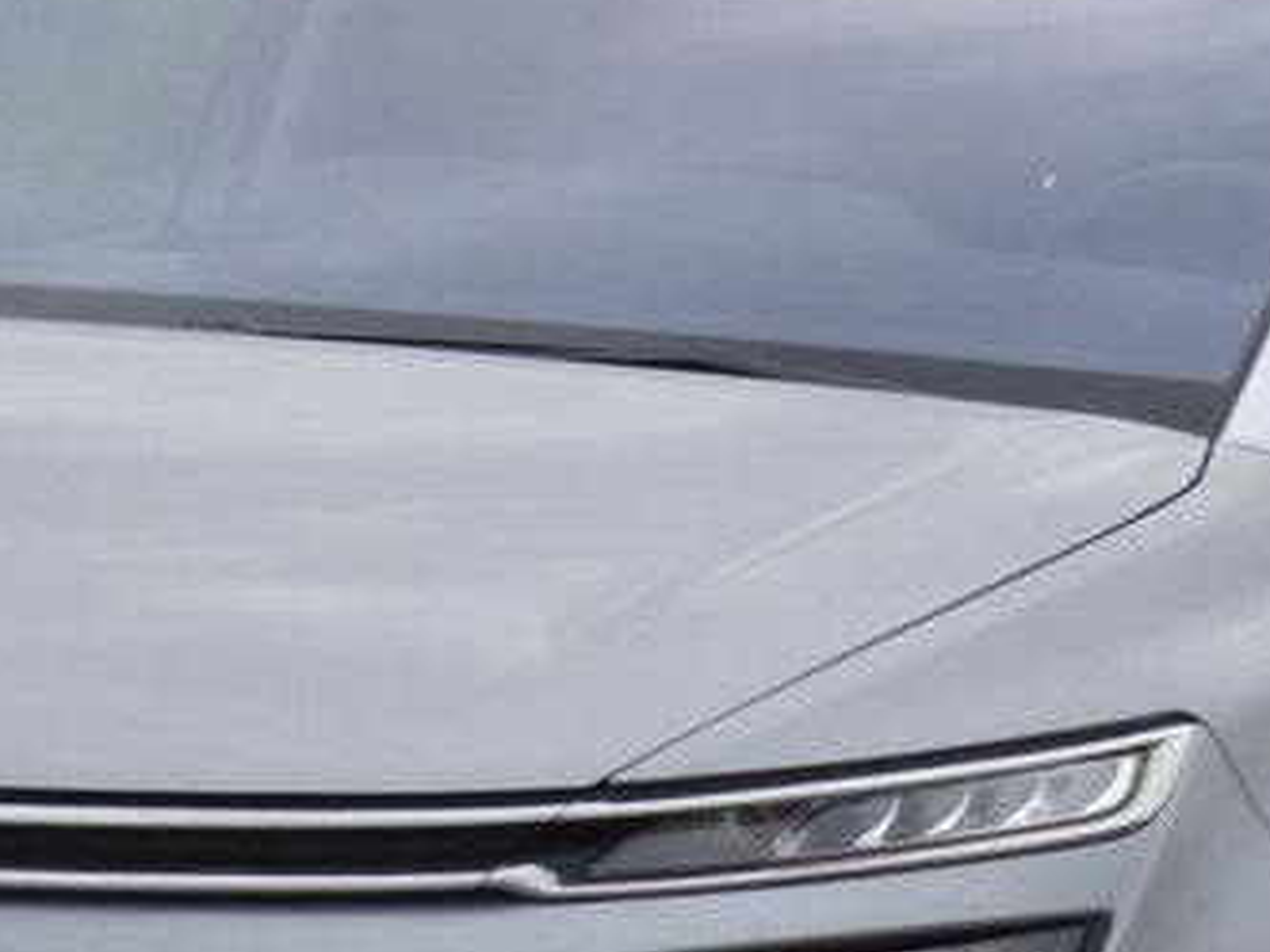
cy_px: 799
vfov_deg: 3.9
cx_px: 780
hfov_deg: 5.1
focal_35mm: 385
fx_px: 14125
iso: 80
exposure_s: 1/250
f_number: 5.6
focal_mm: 22.4
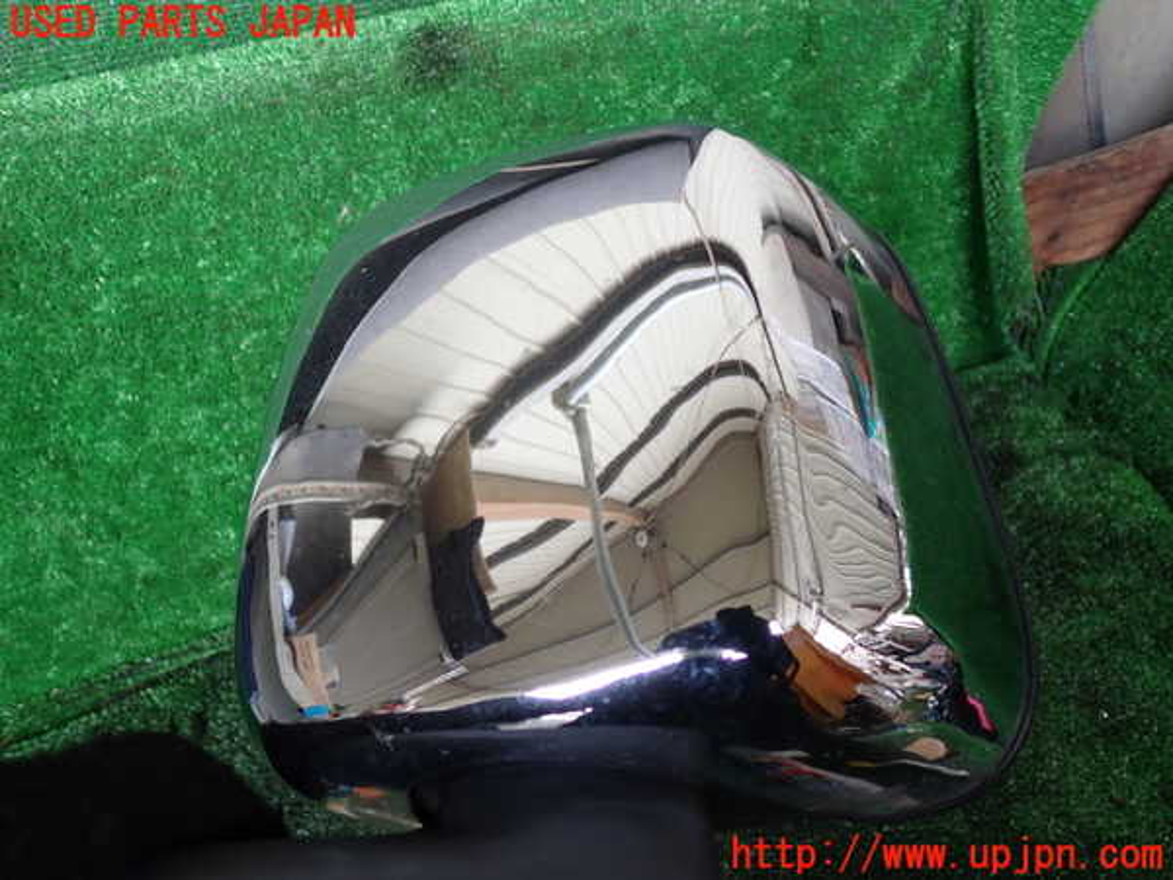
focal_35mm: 30
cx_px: 586
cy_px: 440
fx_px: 1017
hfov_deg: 60.0
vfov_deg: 46.8
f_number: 2.3
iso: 125
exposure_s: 1/60
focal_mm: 5.4
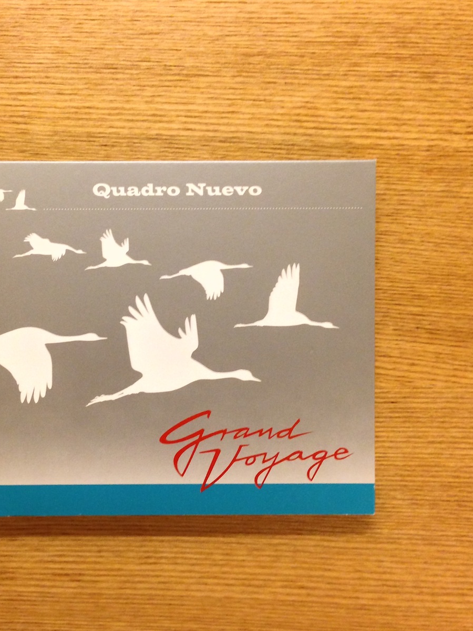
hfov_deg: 32.7
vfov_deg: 42.9
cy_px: 334
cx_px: 181
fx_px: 802
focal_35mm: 44
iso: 320
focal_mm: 4.13
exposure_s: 1/20
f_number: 2.4
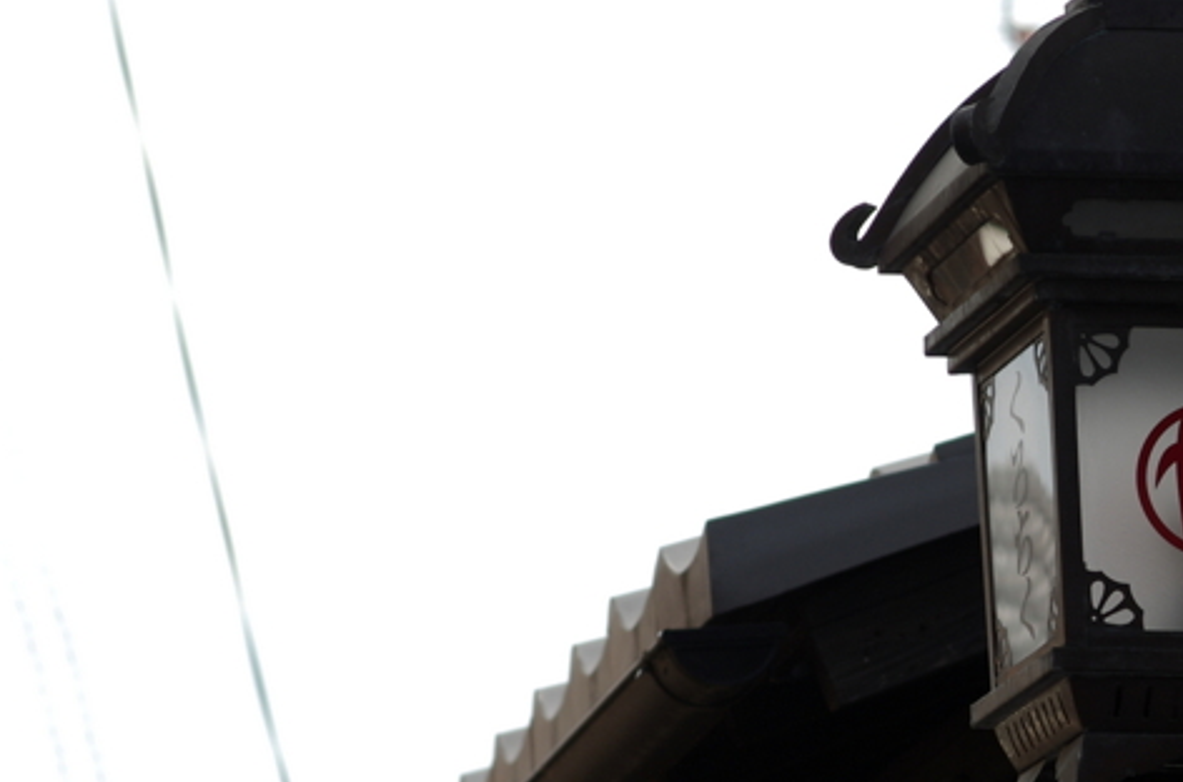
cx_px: 1216
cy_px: 409
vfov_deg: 6.0
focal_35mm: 228
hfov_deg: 9.0
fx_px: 7472
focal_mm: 70
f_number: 4
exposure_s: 1/400
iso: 100
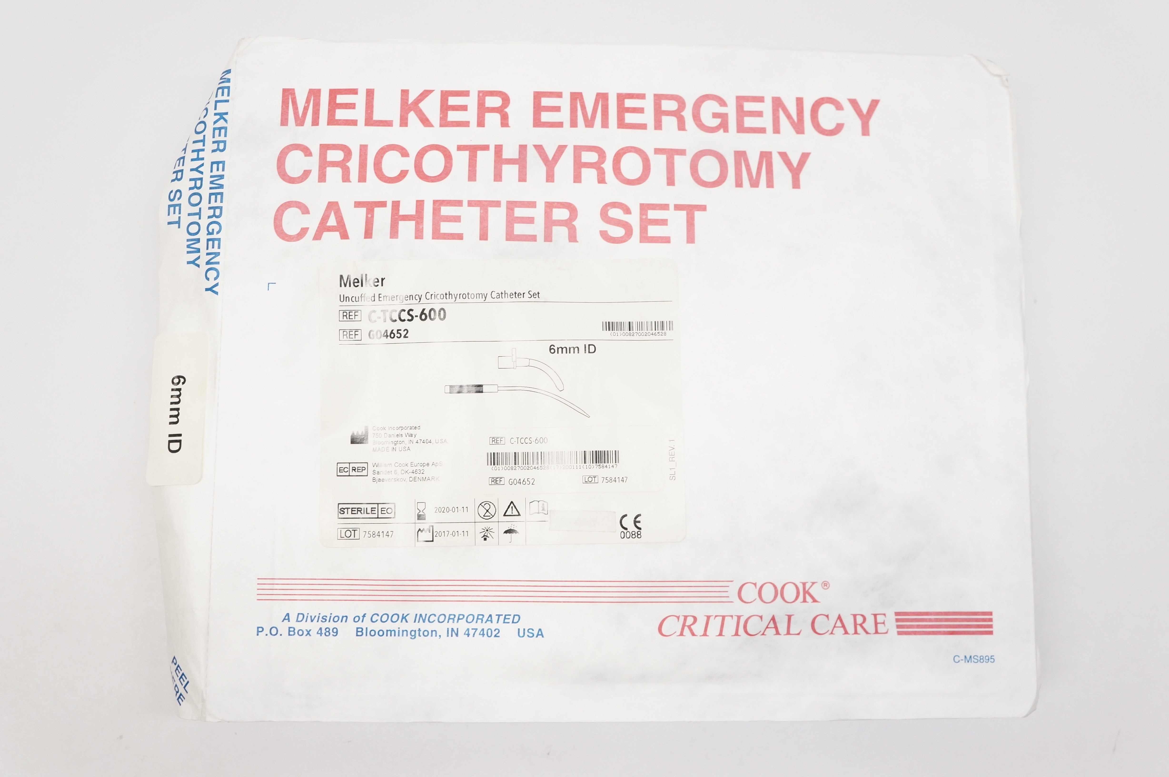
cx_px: 584
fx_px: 1022
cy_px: 388
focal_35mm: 32
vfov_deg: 41.6
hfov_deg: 59.5
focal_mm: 21
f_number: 5.6
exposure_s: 1/80
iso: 400
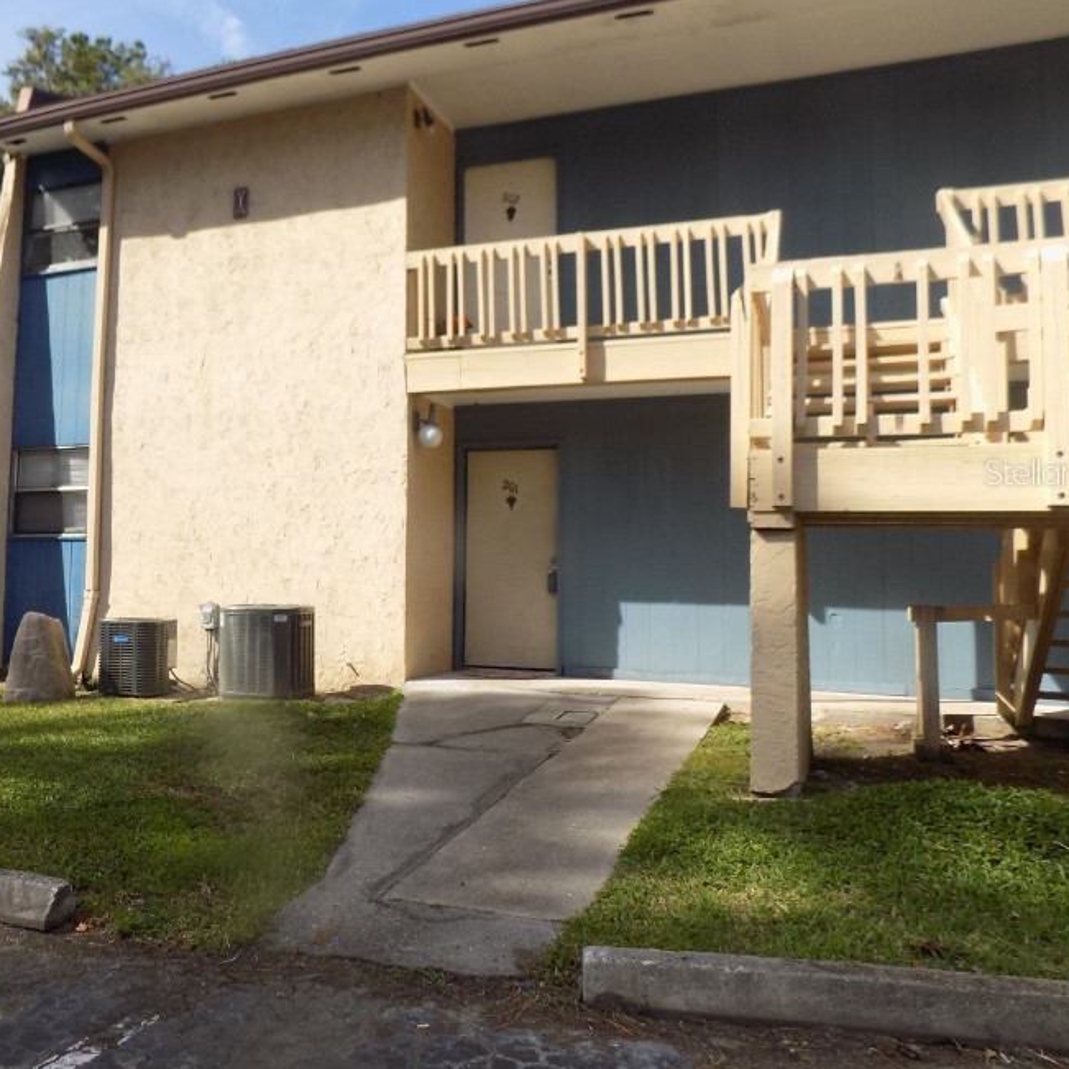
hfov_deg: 49.5
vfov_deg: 51.0
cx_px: 299
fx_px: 1118
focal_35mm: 32
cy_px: 471
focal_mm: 4
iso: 80
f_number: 3.1
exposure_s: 1/640
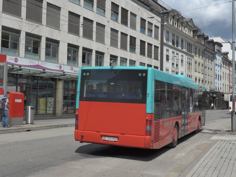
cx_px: 118
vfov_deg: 31.5
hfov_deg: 41.2
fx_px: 314
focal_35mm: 46
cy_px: 88
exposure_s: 1/640
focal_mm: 9.5
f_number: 5.6
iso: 160
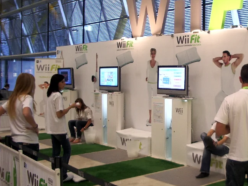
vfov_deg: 28.0
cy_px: 97
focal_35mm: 52
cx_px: 180
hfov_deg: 36.1
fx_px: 373
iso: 100
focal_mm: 5.8
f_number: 2.6
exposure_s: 1/15
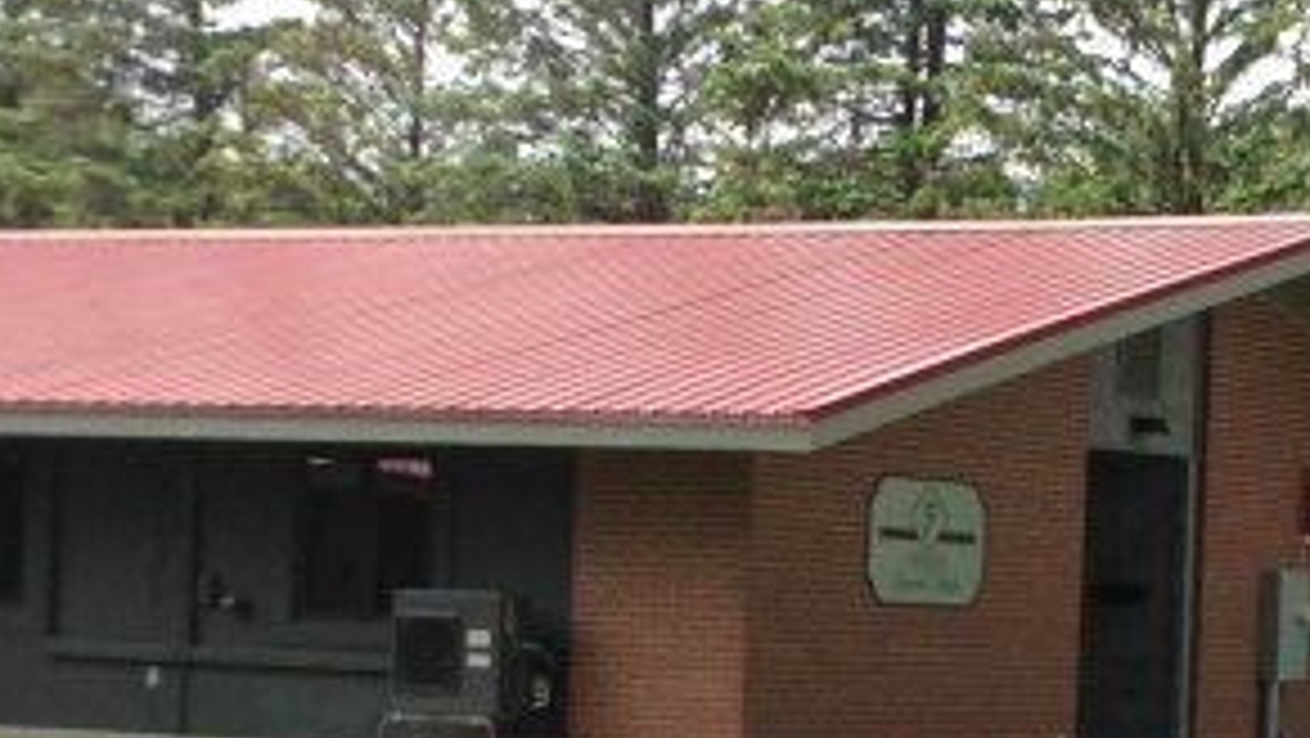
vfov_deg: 9.0
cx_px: 1134
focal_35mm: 134
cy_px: 790
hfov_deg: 15.9
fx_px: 4657
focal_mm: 4.28
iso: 50
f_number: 2.4
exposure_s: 1/889
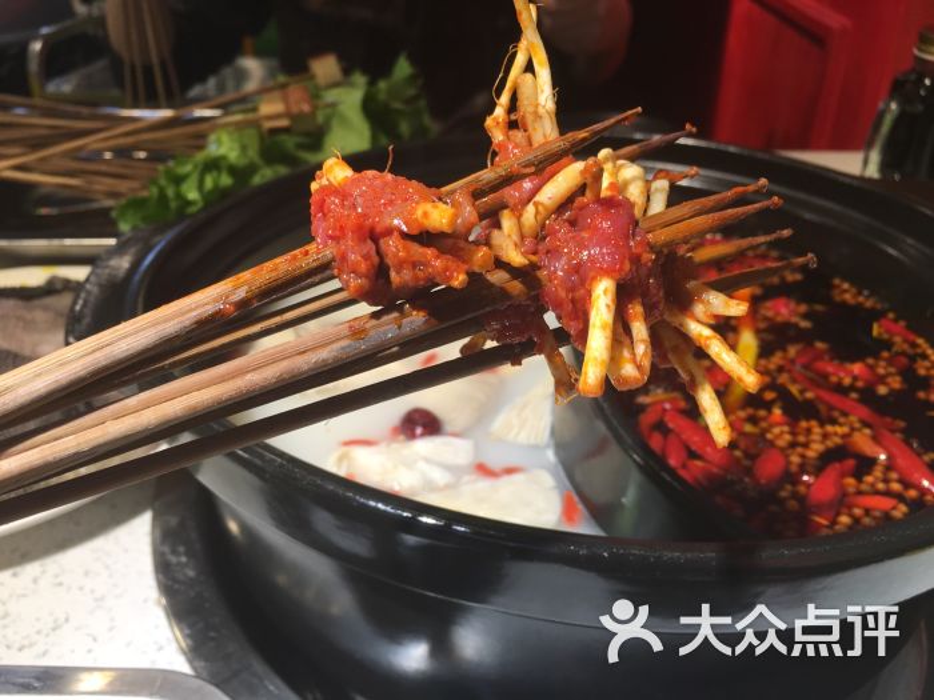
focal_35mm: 29
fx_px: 782
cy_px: 350
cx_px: 467
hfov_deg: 61.7
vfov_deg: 48.2
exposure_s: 1/50
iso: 32
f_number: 2.2
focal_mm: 4.15
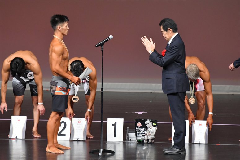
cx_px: 120
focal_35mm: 315
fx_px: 2099
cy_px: 80
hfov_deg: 6.5
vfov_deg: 4.4
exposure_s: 1/400
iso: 4000
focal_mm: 210
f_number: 5.6
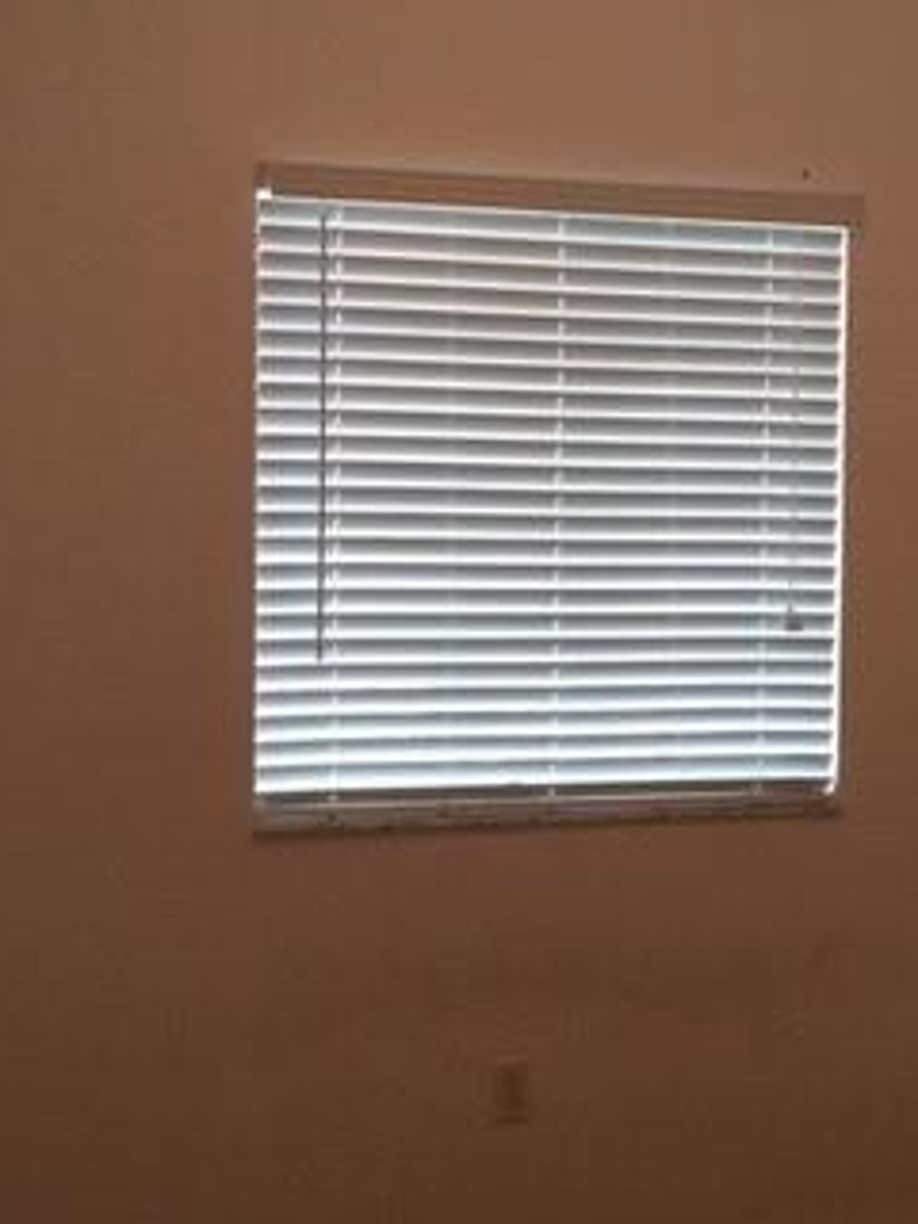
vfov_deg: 33.2
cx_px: 436
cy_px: 643
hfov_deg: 25.2
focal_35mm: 58
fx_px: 2051
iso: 100
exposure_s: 1/15
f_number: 2.2
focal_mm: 4.15
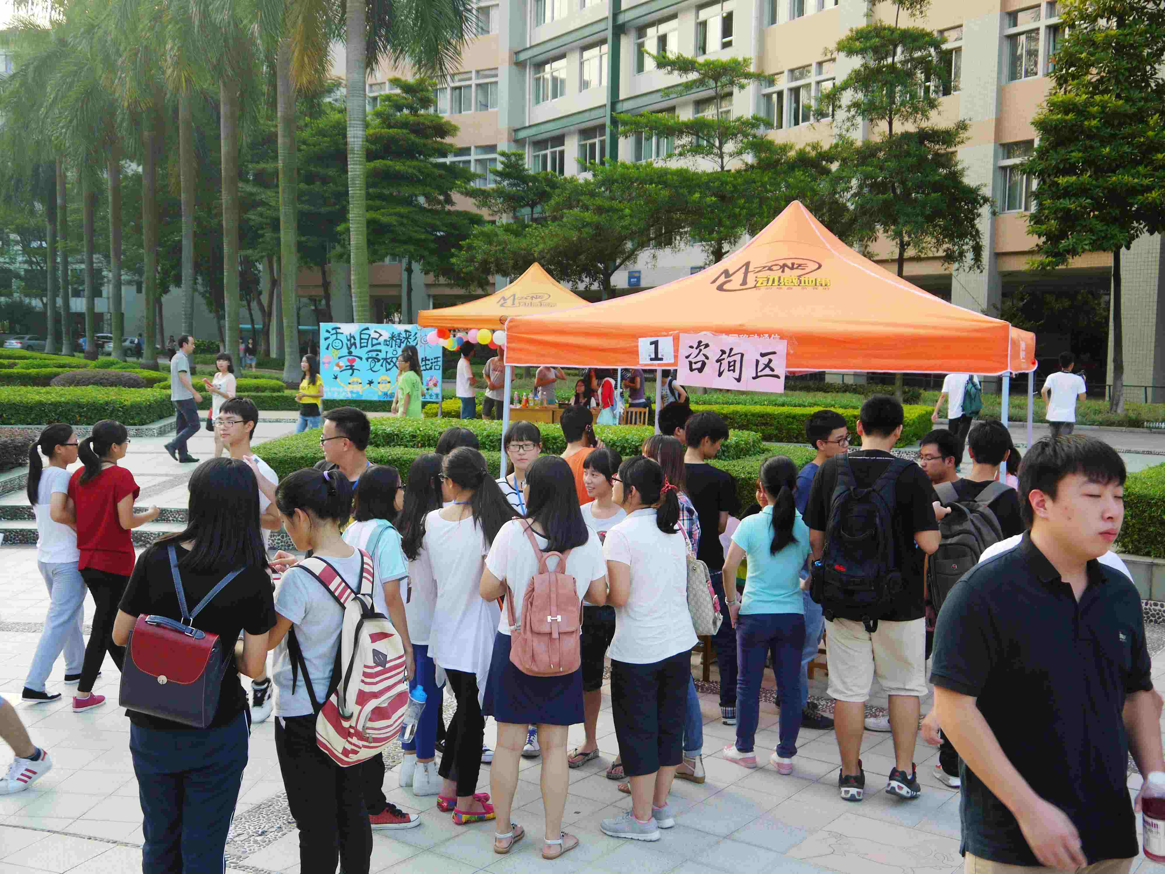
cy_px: 437
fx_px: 1279
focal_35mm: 38
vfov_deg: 37.7
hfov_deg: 49.0
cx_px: 582
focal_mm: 19
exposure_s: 1/100
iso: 100
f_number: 4.5
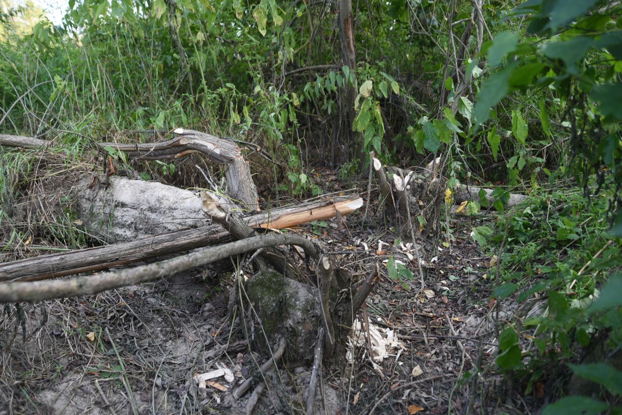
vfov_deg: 42.3
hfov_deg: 60.3
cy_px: 208
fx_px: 536
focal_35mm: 31
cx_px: 311
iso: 160
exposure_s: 1/125
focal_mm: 31
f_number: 3.5
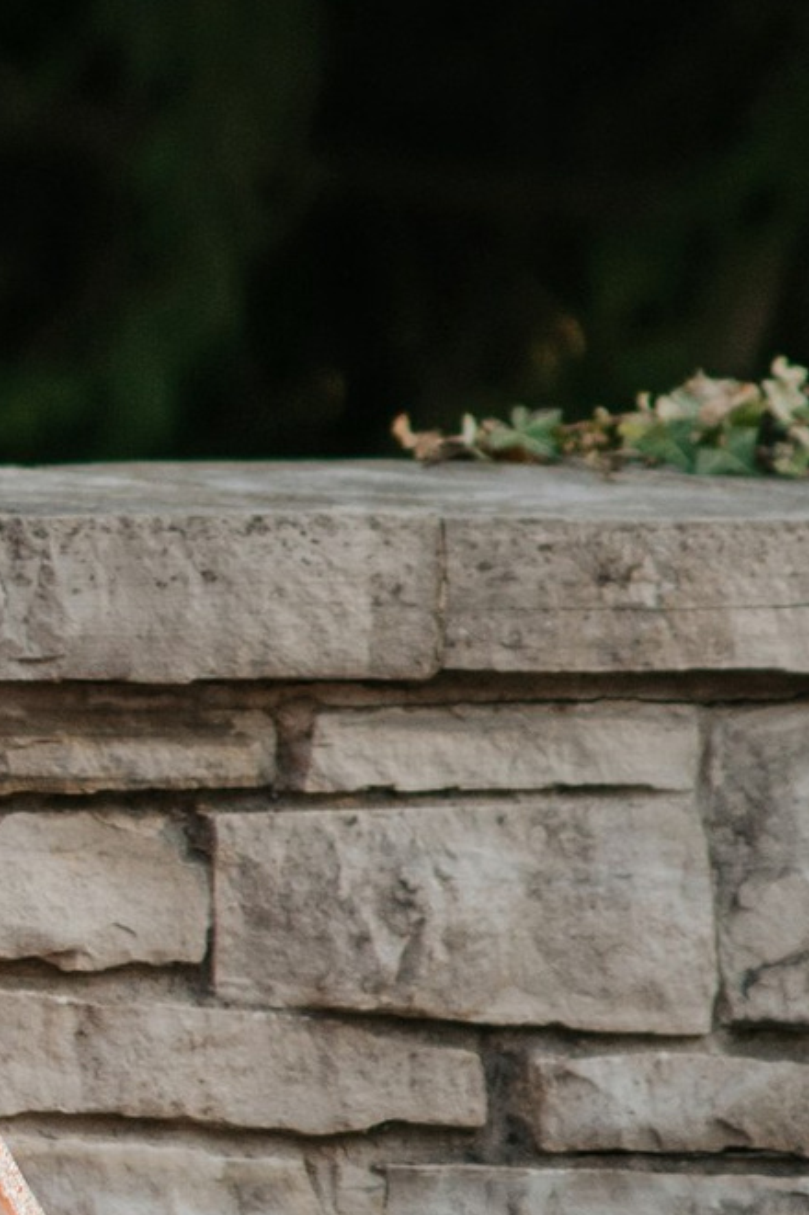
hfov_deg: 2.8
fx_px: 16668
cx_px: -188
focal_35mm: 494
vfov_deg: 4.1
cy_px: -794
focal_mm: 85
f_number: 1.6
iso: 800
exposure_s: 1/2500
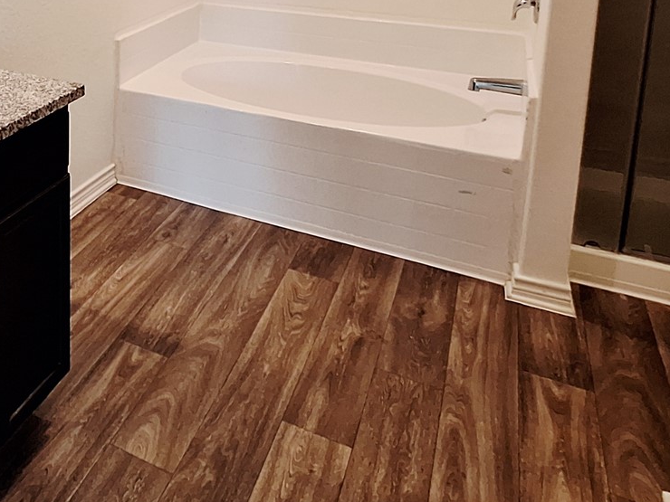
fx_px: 697
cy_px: -11
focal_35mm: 36
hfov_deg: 43.5
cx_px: -9
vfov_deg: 35.5
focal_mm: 1.74
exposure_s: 1/40
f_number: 2.2
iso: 200
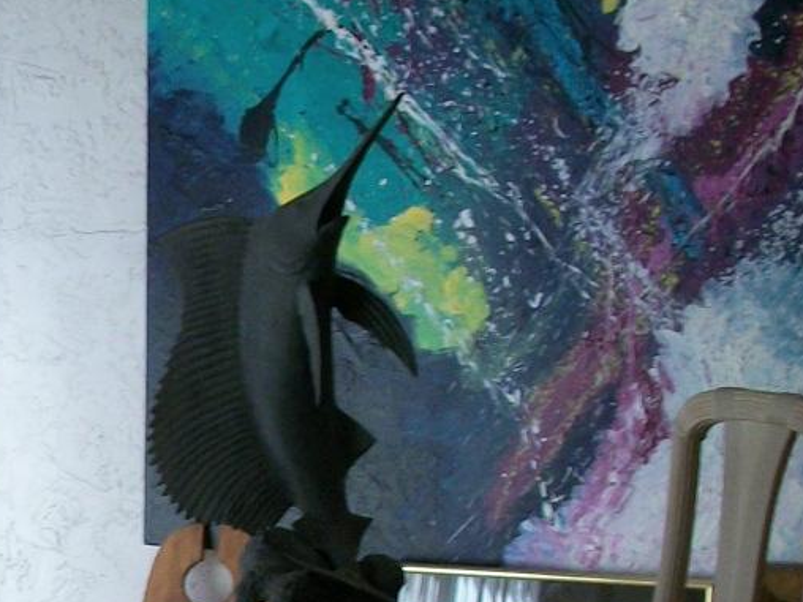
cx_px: -250
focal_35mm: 129
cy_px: 672
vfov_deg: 11.3
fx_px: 2992
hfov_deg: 14.6
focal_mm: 5.7
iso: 82
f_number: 2.9
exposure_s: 1/30
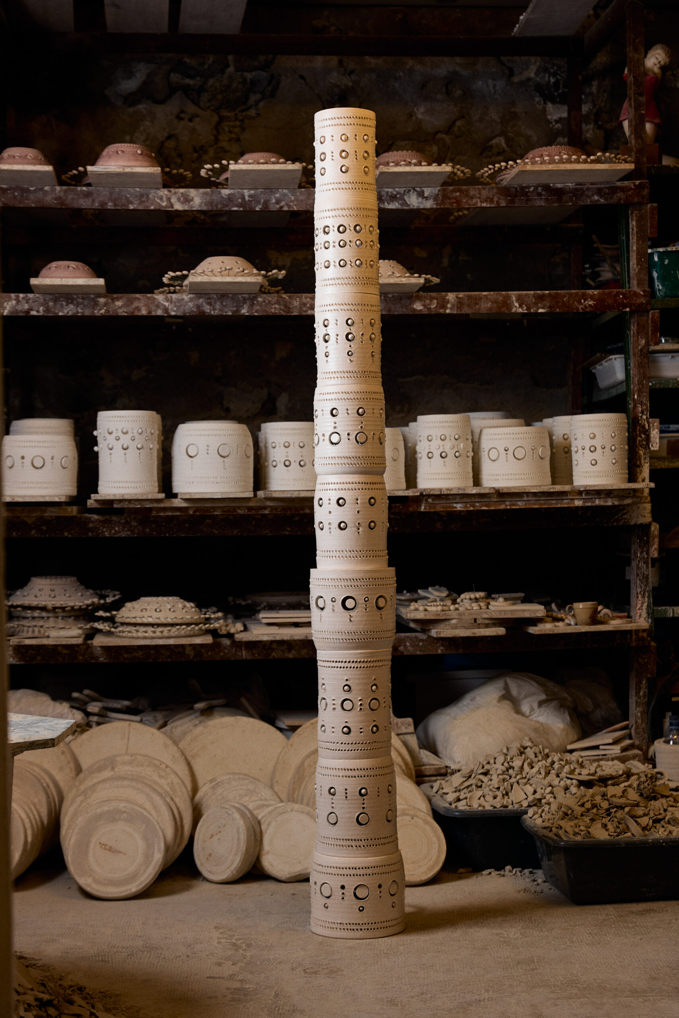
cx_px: 340
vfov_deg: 32.4
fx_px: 1754
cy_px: 509
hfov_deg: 21.9
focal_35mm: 62
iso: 200
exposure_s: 1/125
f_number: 4
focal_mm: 62
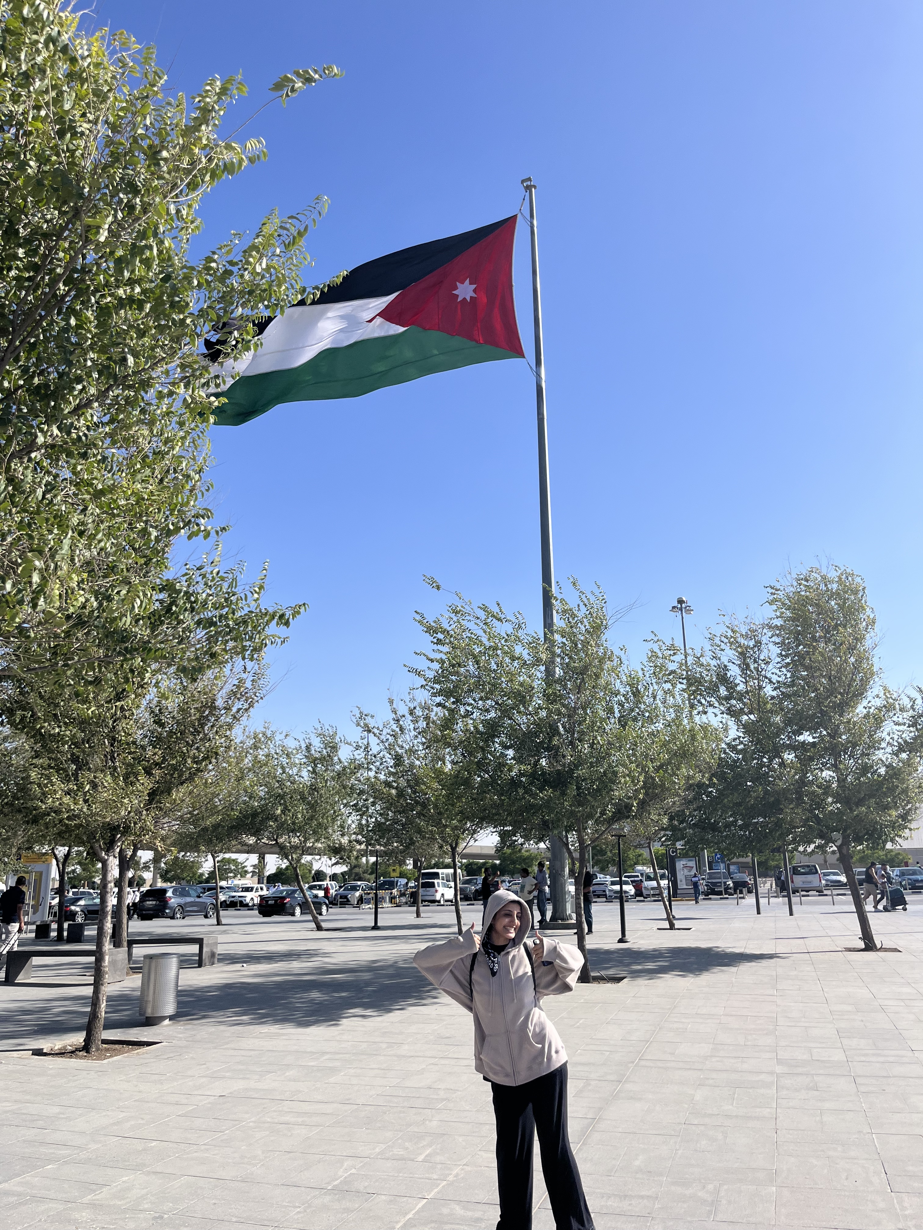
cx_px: 462
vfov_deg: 67.3
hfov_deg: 53.1
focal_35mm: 26
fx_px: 924
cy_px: 615
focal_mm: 5.1
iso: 50
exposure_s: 1/3623
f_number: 1.6
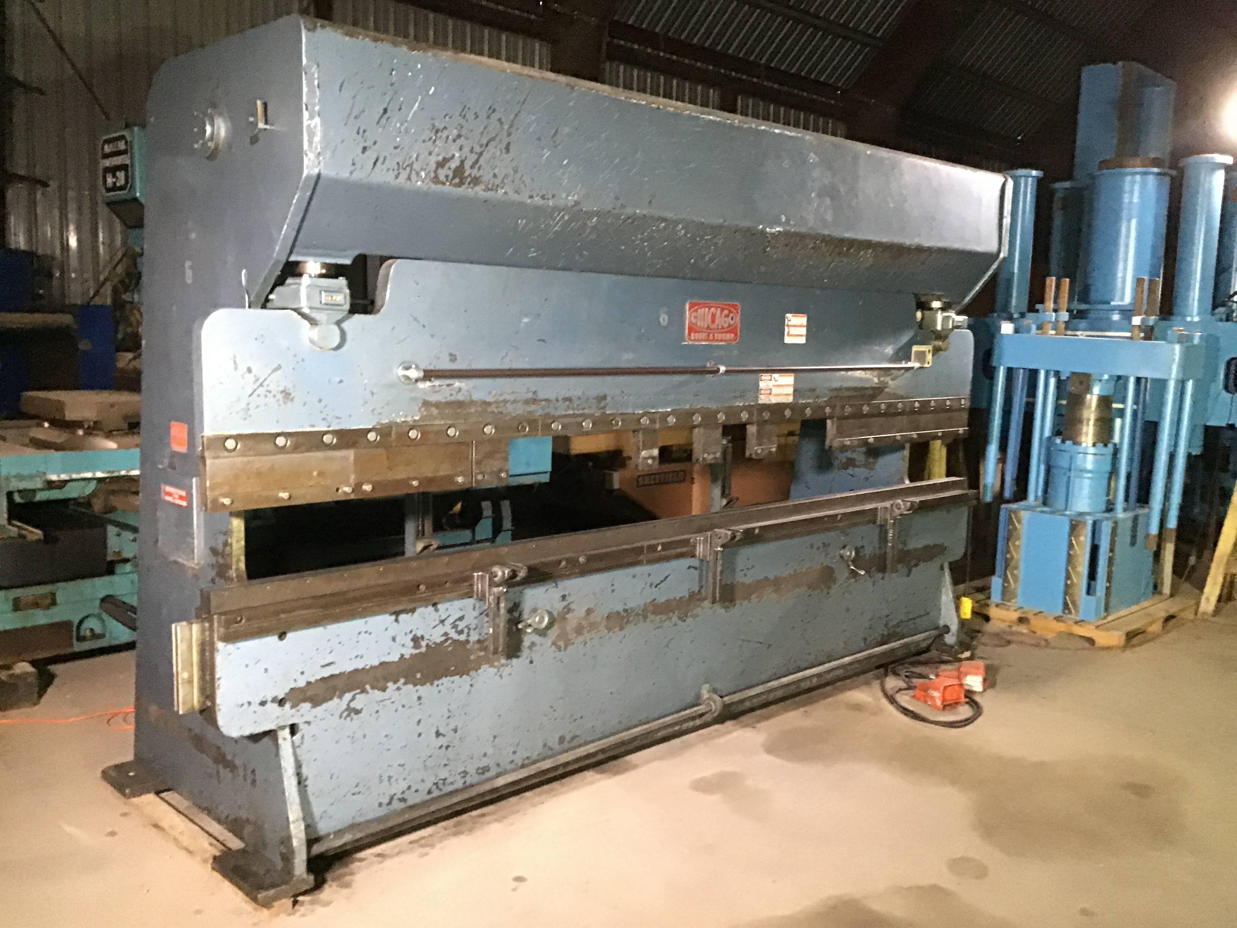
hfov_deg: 58.4
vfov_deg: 45.4
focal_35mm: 31
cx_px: 618
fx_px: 1108
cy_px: 464
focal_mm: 3.3
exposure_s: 1/15
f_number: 2.4
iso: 640
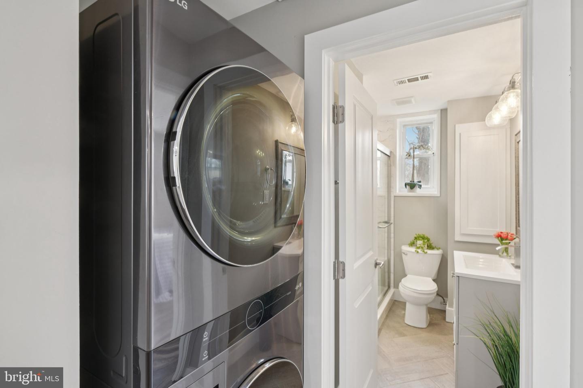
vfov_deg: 70.4
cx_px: 292
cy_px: 194
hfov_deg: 93.3
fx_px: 275
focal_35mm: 17
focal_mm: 17
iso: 400
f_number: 8
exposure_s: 1/4
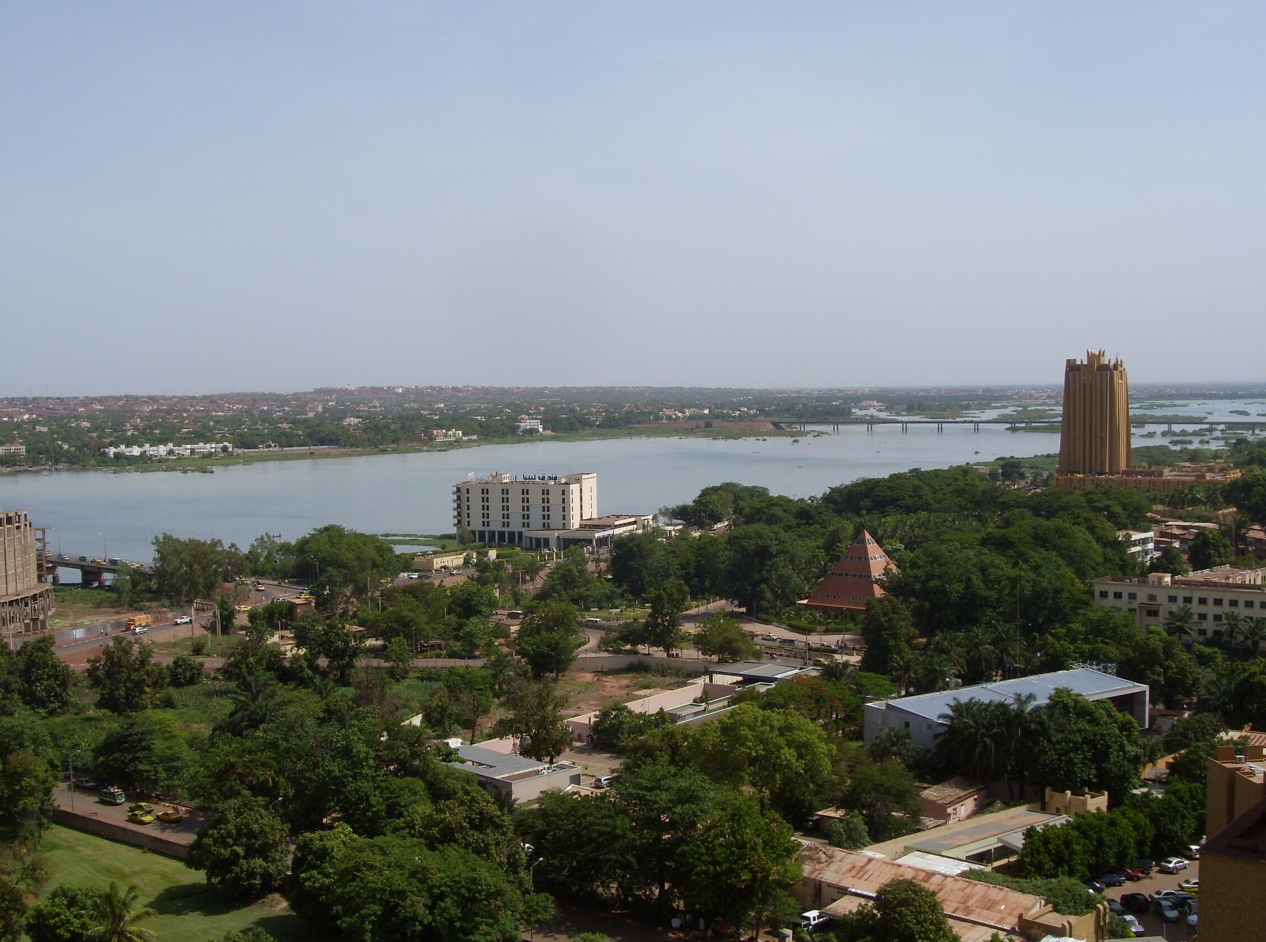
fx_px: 1276
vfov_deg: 40.5
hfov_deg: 52.7
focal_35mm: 35
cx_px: 614
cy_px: 502
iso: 50
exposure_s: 1/309
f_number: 6.3
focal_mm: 6.3
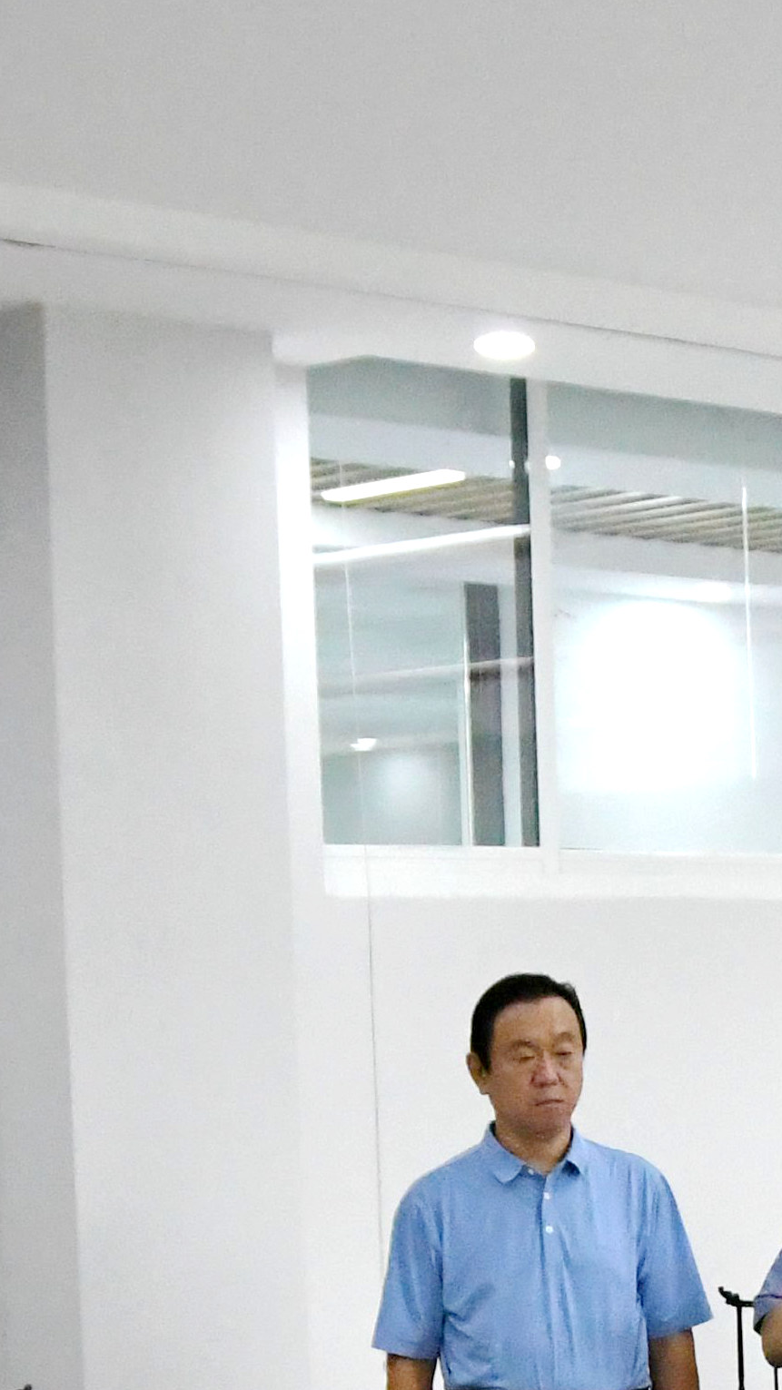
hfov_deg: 12.0
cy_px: 1488
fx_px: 3650
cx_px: 951
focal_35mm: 99
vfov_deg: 20.6
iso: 6400
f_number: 3.5
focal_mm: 18
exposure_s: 1/1250
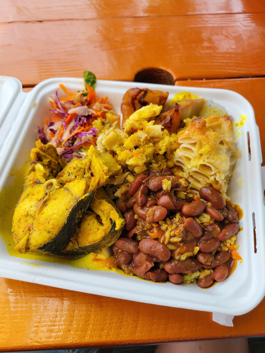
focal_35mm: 26
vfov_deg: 67.3
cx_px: 132
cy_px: 176
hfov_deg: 53.1
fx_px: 265
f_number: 1.8
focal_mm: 5.4
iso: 40
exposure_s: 1/567
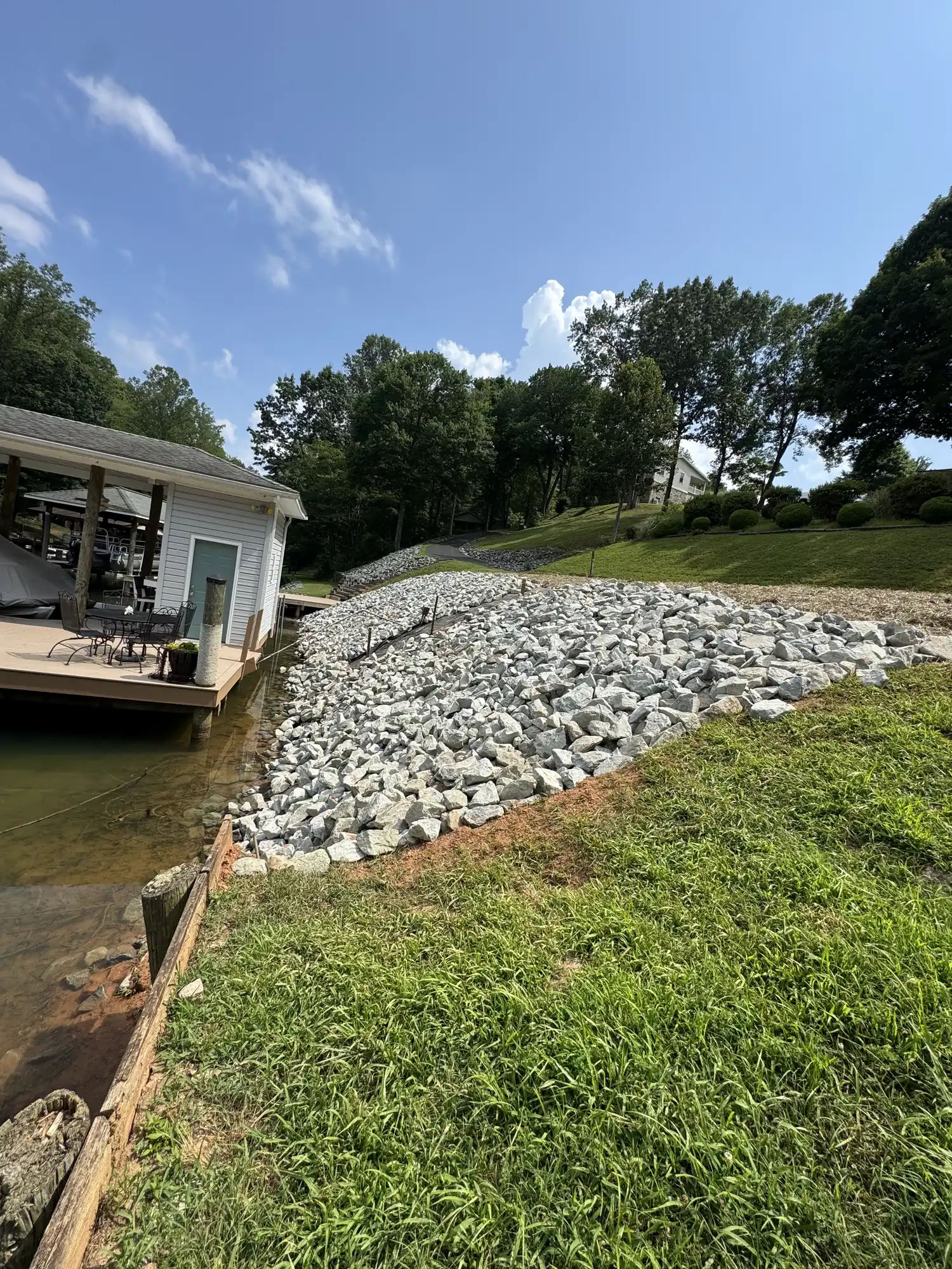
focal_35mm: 14
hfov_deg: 85.7
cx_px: 476
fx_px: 513
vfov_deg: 102.1
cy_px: 634
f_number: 2.2
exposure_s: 1/1927
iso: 50
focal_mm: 2.22
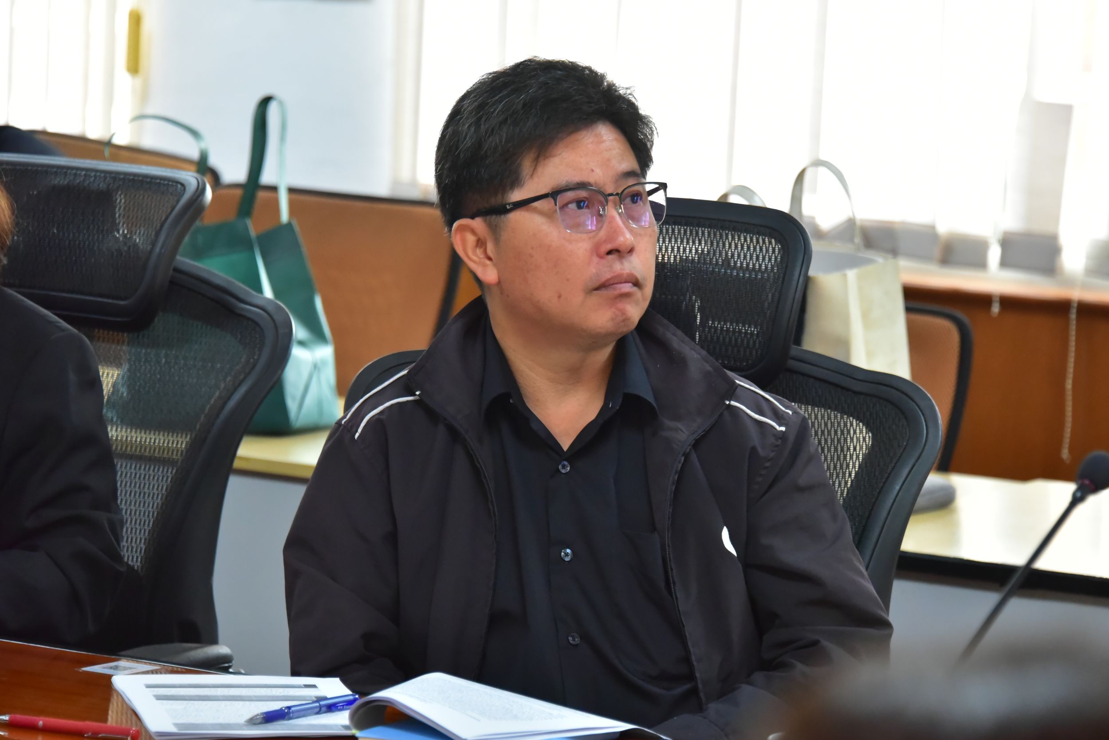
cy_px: 370
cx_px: 554
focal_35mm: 170
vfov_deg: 8.1
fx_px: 5239
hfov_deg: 12.1
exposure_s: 1/160
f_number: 6.3
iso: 6400
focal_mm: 170
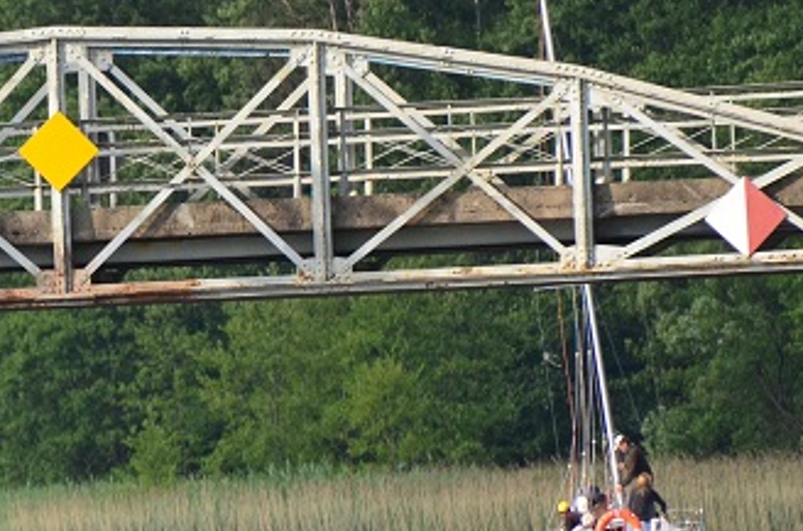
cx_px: -324
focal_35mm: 1372
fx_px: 30529
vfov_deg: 1.0
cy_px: 618
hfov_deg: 1.5
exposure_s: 1/2000
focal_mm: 300
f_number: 5.6
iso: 640
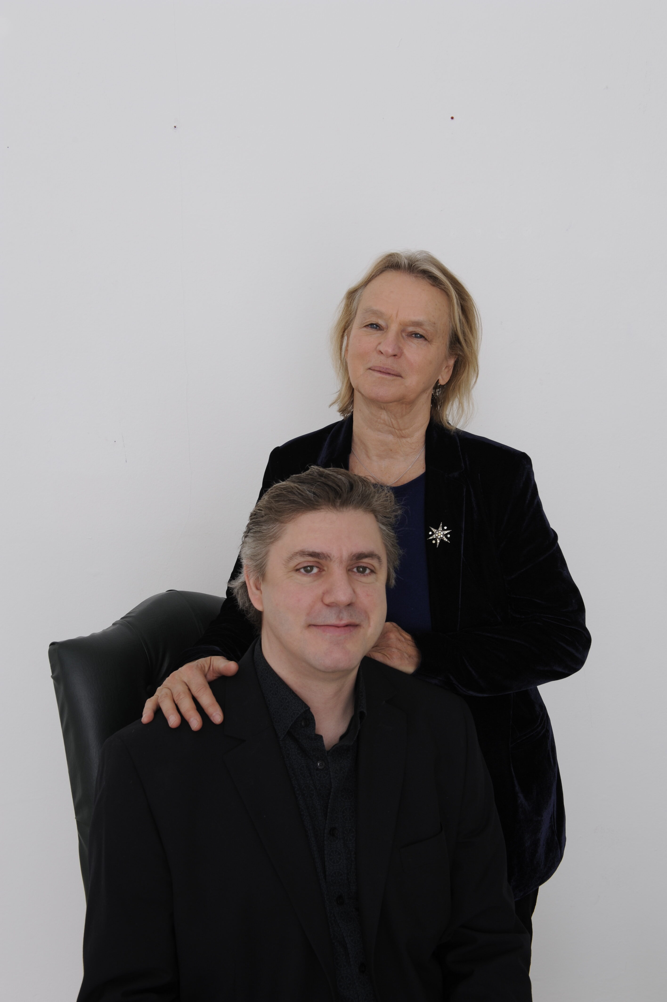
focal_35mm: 42
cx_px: 334
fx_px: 1169
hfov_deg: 31.9
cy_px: 501
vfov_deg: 46.4
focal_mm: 42
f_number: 11
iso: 200
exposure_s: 1/60
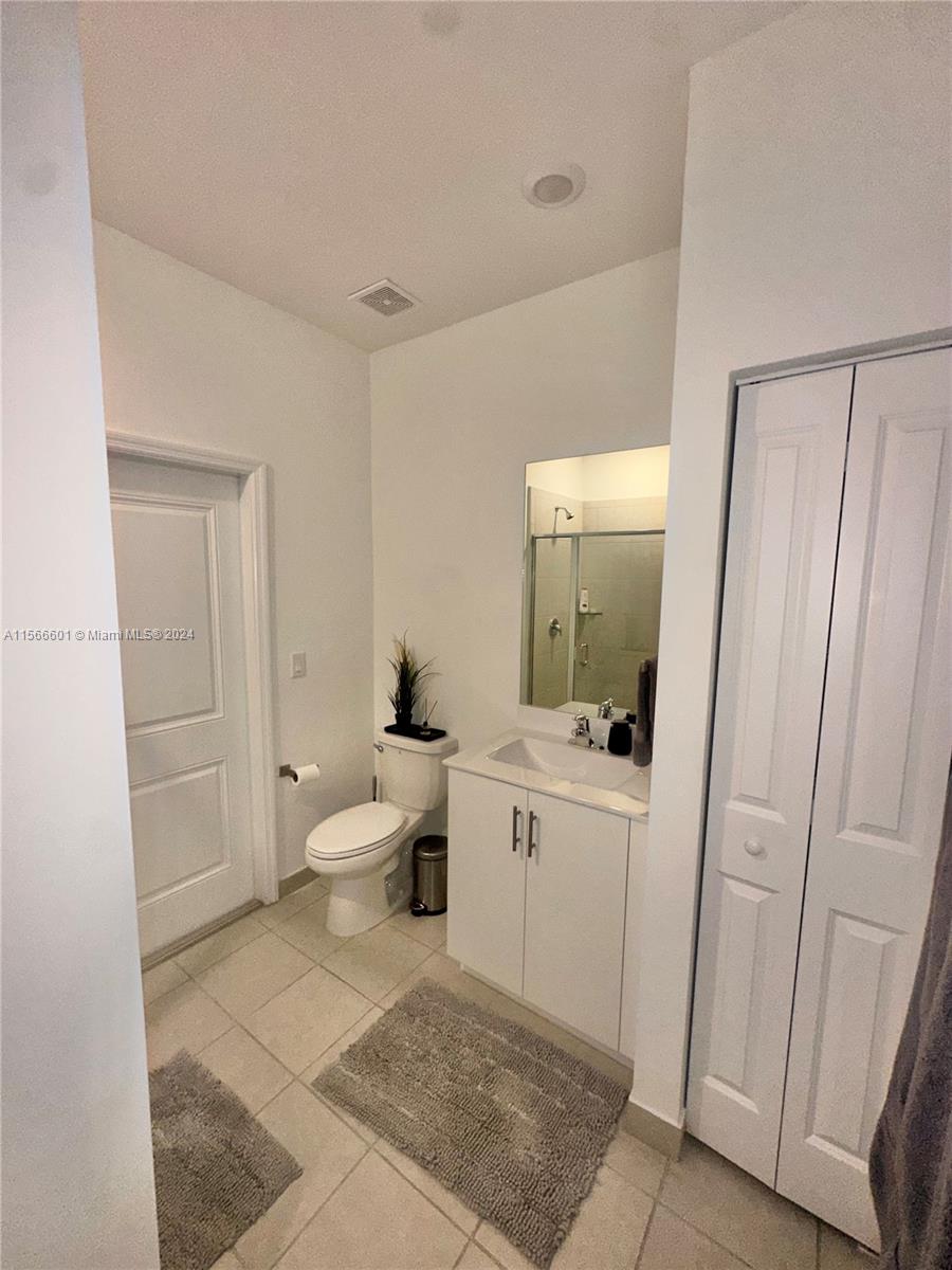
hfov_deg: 85.7
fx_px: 513
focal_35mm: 14
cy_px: 635
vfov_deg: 102.1
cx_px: 476
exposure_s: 1/74
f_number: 2.2
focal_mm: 2.22
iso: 80
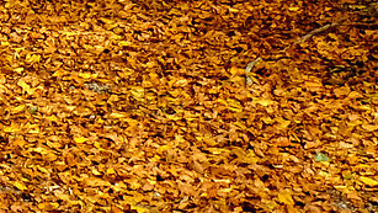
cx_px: -905
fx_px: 2216
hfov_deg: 7.9
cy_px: -389
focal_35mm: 221
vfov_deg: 5.2
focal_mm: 18
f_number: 5.6
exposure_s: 1/100
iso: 250
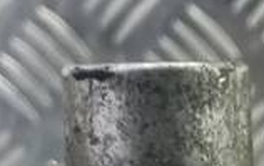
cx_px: 262
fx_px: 1238
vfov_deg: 6.6
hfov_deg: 12.0
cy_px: 590
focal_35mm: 172
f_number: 1.8
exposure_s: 1/50
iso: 80
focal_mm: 4.6
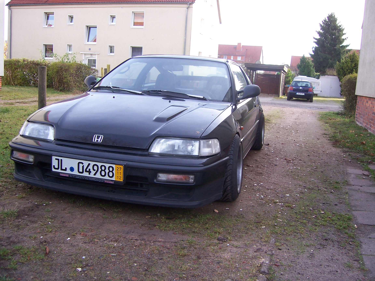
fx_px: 390
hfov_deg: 51.4
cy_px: 140
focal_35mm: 36
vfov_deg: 39.7
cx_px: 188
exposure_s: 1/180
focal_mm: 6
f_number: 3
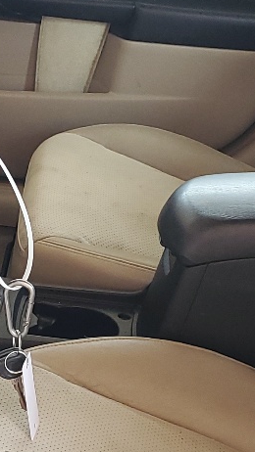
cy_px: 314
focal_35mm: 98
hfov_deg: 12.3
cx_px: 34
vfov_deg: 21.7
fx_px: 1178
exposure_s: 1/120
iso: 97
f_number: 1.5
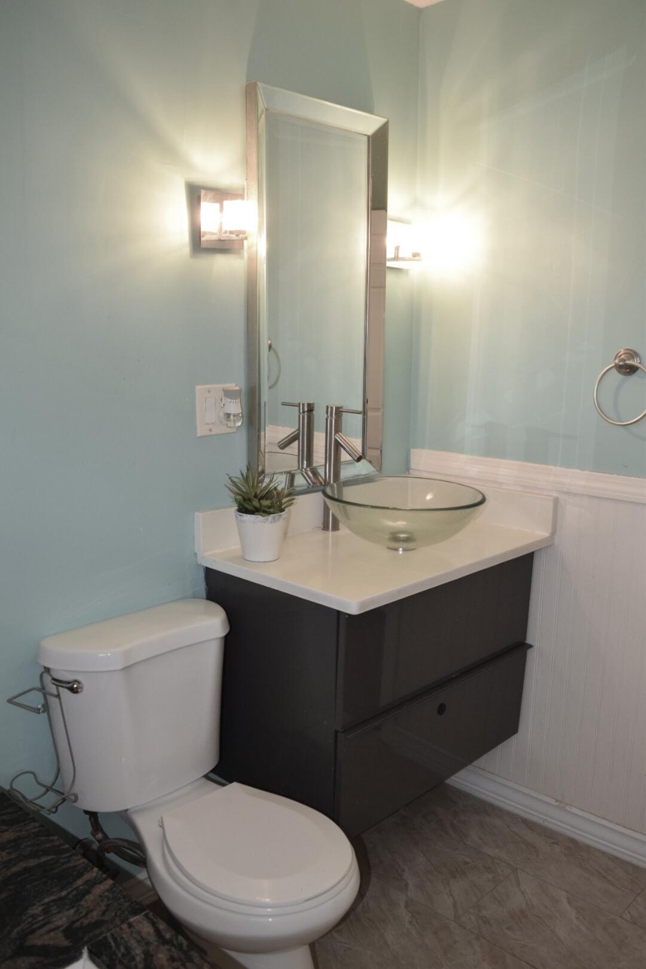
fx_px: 848
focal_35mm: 32
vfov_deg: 59.5
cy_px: 484
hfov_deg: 41.7
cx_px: 323
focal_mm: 21
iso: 800
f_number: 5
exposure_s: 1/100
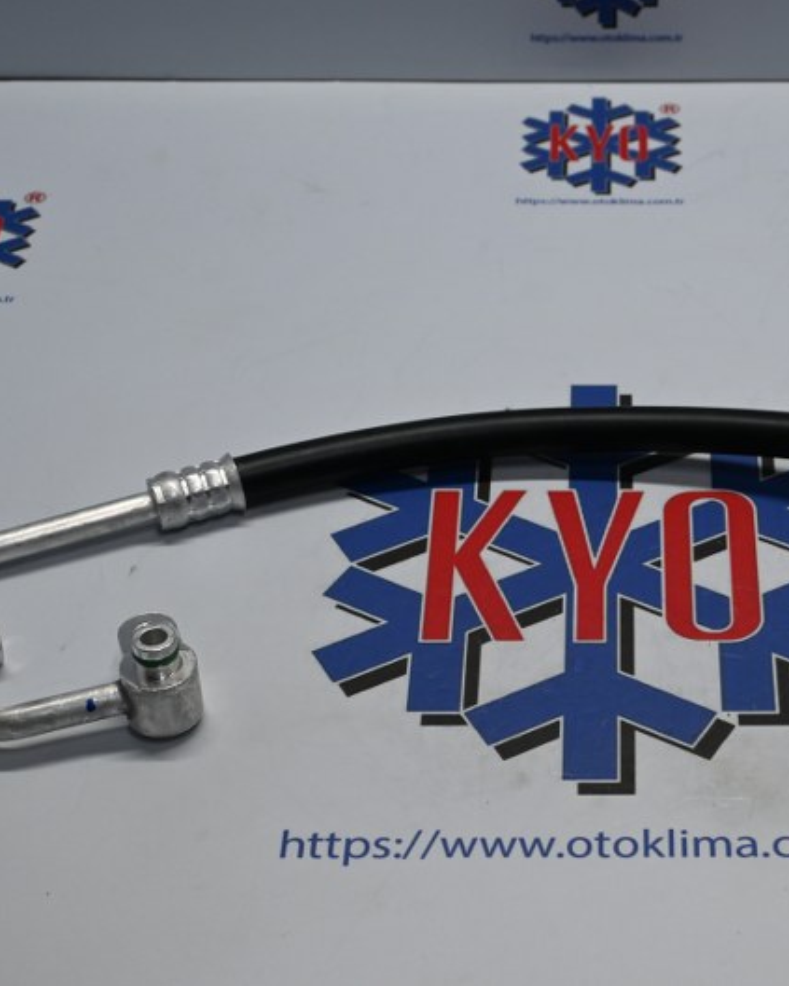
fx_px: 2298
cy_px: 491
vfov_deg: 24.2
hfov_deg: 19.3
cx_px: 593
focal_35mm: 79
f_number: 5.3
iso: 640
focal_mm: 37
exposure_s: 1/125
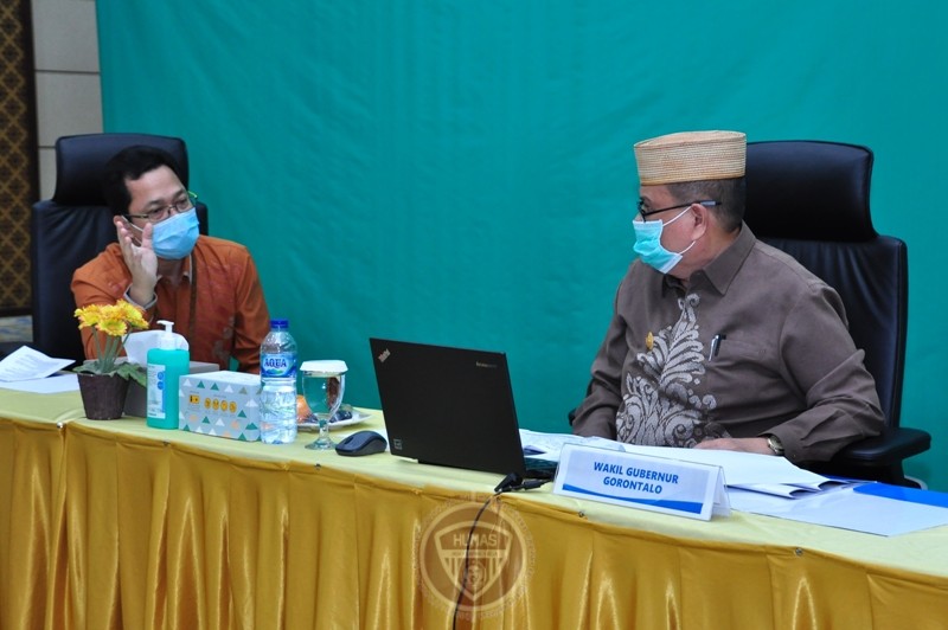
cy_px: 315
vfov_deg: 20.6
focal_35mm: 66
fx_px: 1737
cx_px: 474
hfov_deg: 30.5
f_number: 4.5
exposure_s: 1/125
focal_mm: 44
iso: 800
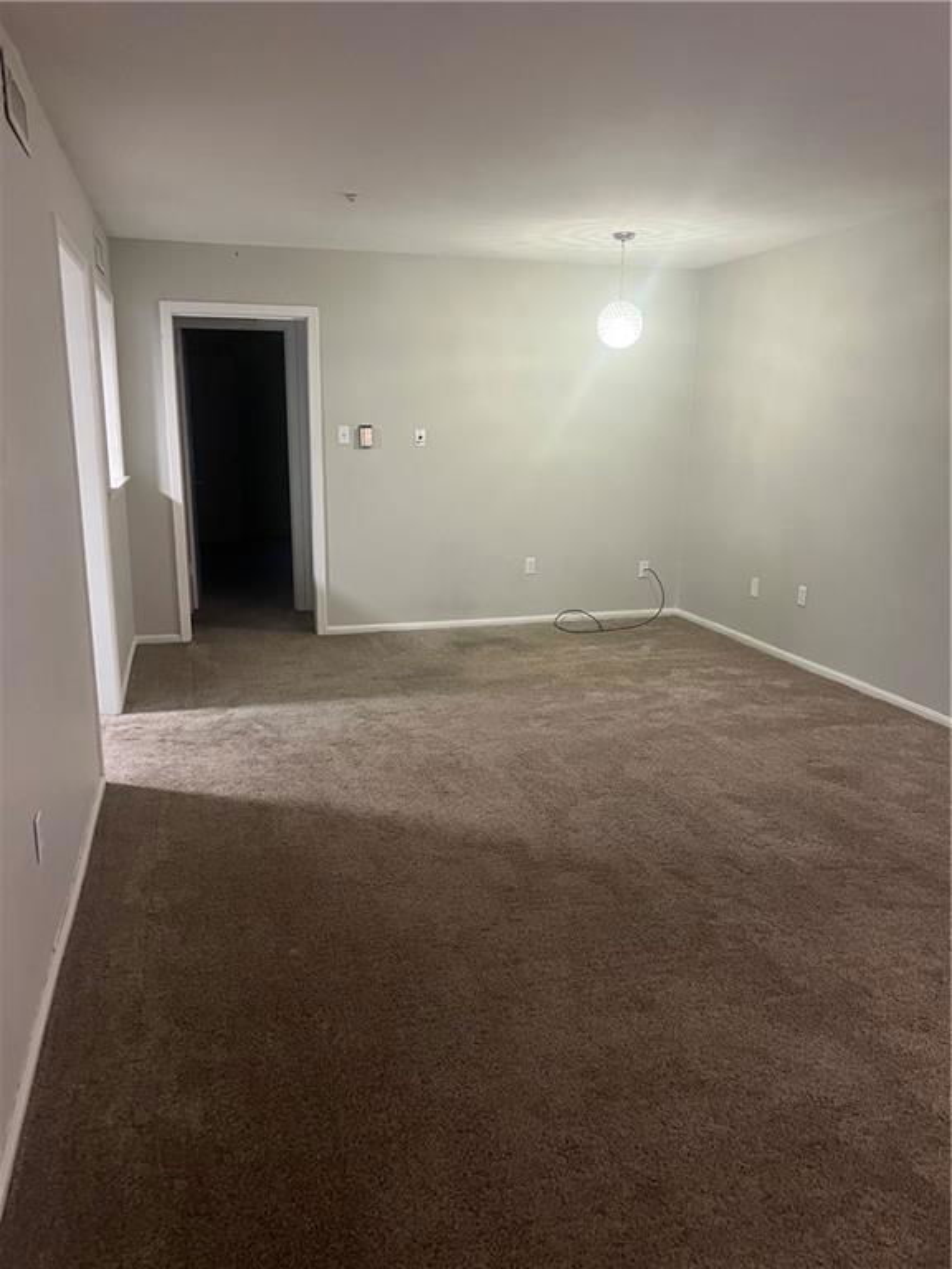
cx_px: 476
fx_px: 953
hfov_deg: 53.1
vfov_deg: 67.3
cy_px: 634
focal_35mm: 26
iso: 500
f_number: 1.5
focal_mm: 5.7
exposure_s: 1/60
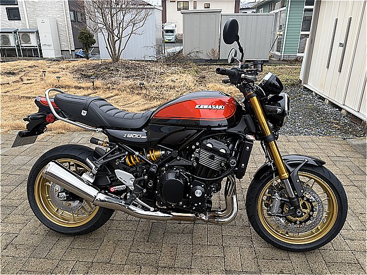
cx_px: 184
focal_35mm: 26
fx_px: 276
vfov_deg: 53.1
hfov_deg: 67.3
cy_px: 138
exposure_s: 1/122
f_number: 1.6
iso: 100
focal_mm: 5.96
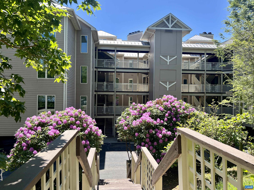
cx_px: 127
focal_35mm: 26
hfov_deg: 67.3
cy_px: 95
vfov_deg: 53.1
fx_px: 191
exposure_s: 1/1412
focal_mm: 5.7
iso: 50
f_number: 1.5
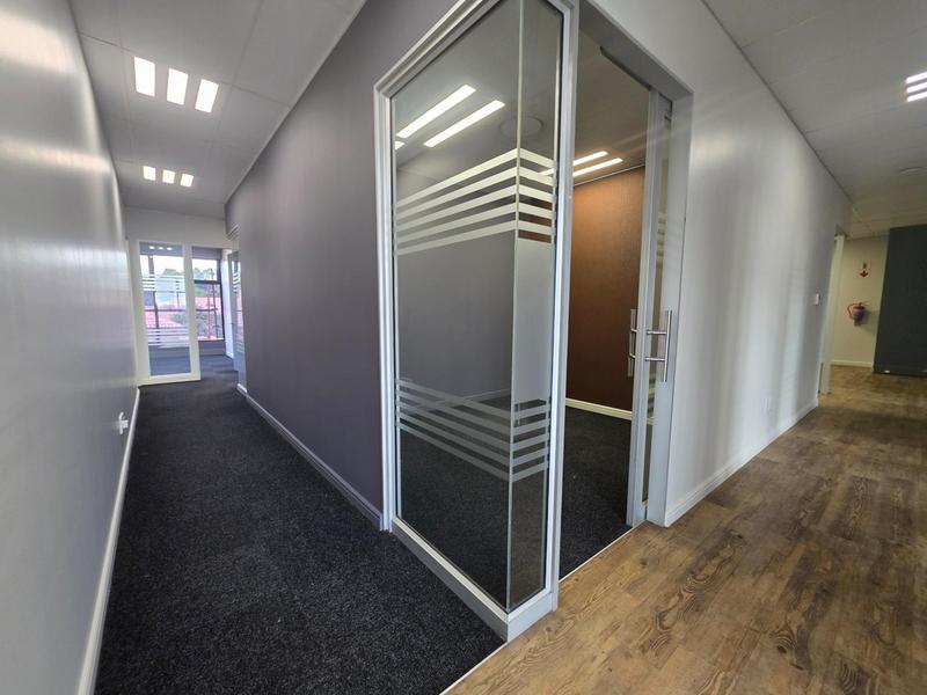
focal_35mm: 13
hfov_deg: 106.2
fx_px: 348
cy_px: 348
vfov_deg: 89.9
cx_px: 464
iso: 250
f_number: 1.9
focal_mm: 2.2
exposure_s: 1/100
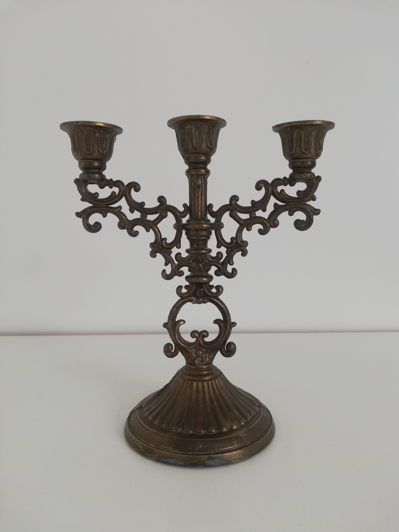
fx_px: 400
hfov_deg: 53.1
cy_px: 266
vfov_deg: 67.3
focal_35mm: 26
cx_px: 200
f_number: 2.2
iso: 100
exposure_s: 1/60
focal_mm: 3.81
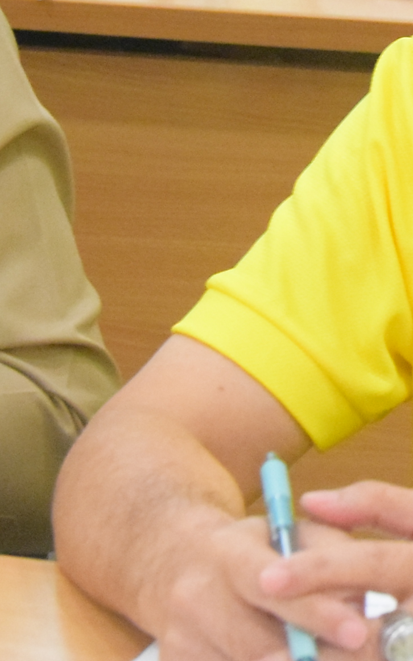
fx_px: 4051
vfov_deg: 9.3
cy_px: 75
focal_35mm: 225
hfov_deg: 5.7
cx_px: 786
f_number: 6.3
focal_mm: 38
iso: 5000
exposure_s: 1/160
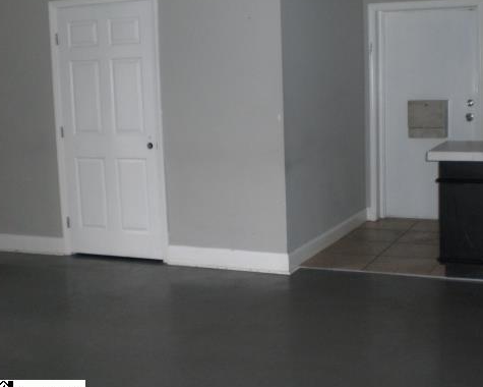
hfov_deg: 37.0
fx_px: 715
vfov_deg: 30.2
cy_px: 166
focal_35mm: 50
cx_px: 317
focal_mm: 6.3
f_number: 3.1
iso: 200
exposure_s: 1/60
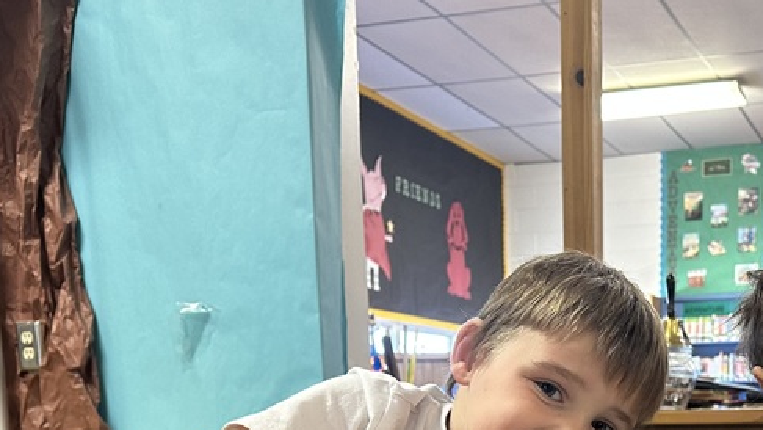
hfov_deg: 36.7
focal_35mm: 55
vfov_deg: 19.9
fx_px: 1113
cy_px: 576
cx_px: 592
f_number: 1.78
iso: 200
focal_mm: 6.86
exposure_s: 1/60
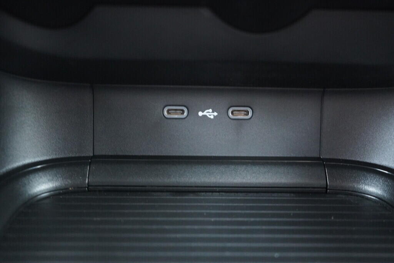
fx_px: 394
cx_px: 197
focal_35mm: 36
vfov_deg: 36.9
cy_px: 132
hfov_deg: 53.1
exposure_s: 1/40
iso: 5000
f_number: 2.8
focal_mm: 24
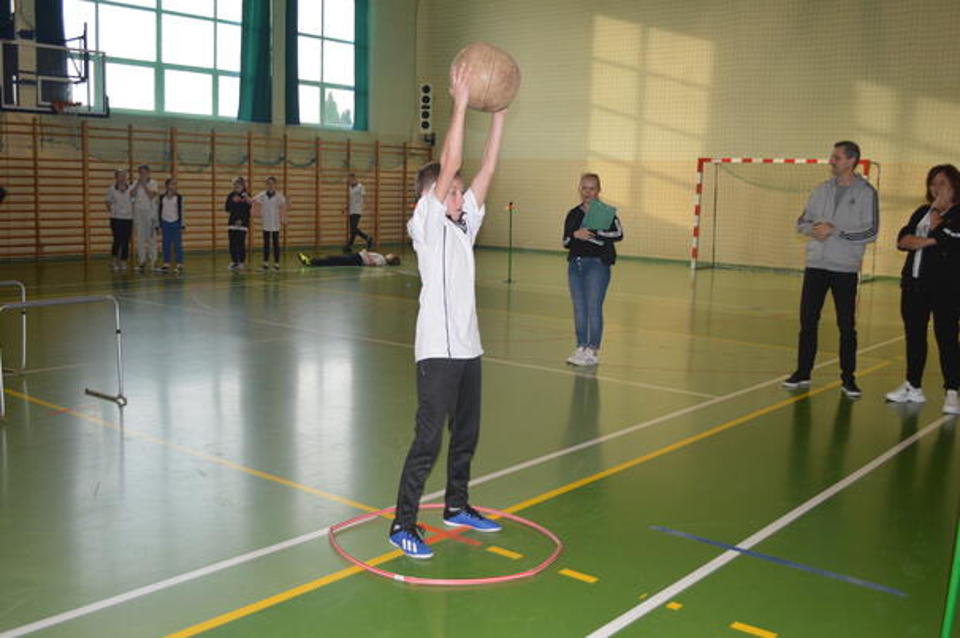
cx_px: 480
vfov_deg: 36.8
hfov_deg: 53.2
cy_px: 319
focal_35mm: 36
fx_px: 959
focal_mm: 24
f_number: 4
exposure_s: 1/125
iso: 360
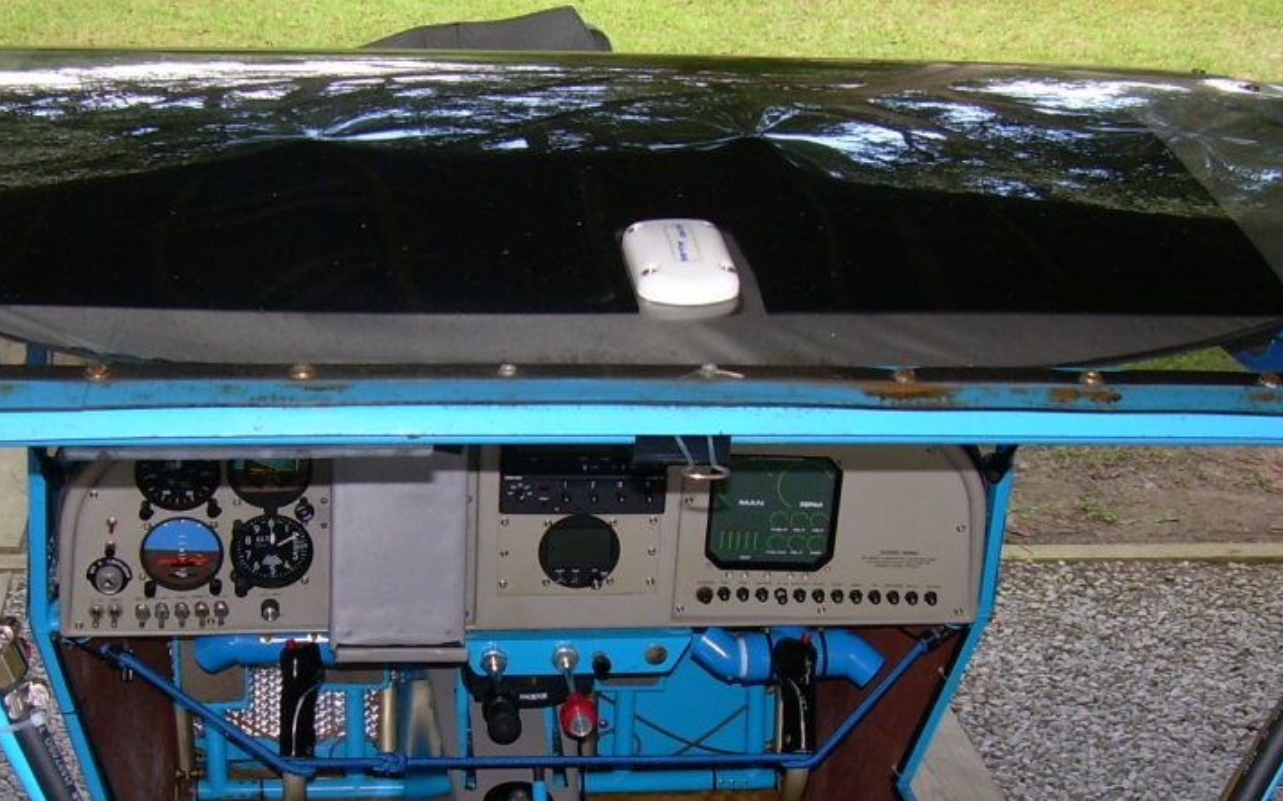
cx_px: 568
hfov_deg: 35.1
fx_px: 2028
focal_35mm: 58
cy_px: 577
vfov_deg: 22.2
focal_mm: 6.3
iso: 50
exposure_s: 1/60
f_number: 2.8
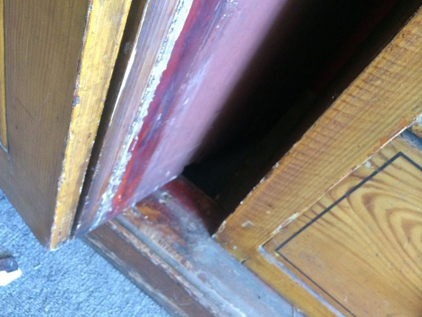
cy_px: 158
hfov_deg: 60.0
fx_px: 366
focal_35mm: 30
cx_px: 211
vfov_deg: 46.8
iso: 400
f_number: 2.2
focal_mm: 4.12
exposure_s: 1/15
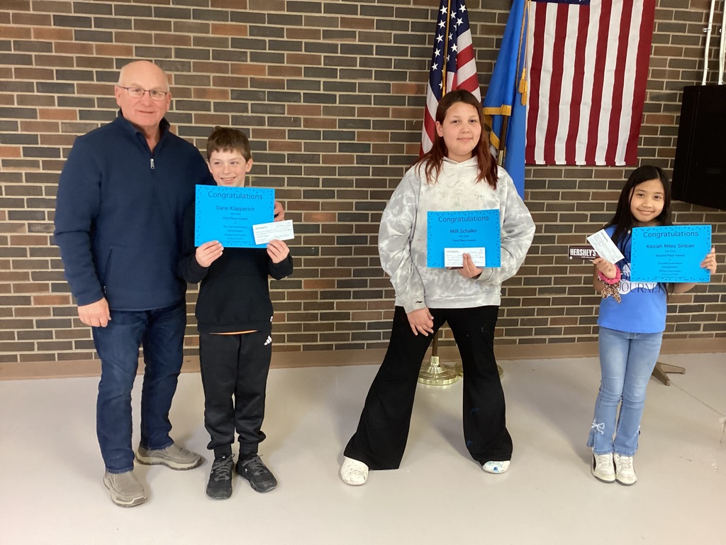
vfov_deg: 45.4
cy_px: 272
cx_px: 363
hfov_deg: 58.4
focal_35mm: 31
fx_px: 650
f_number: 2.4
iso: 250
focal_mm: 3.3
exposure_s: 1/50
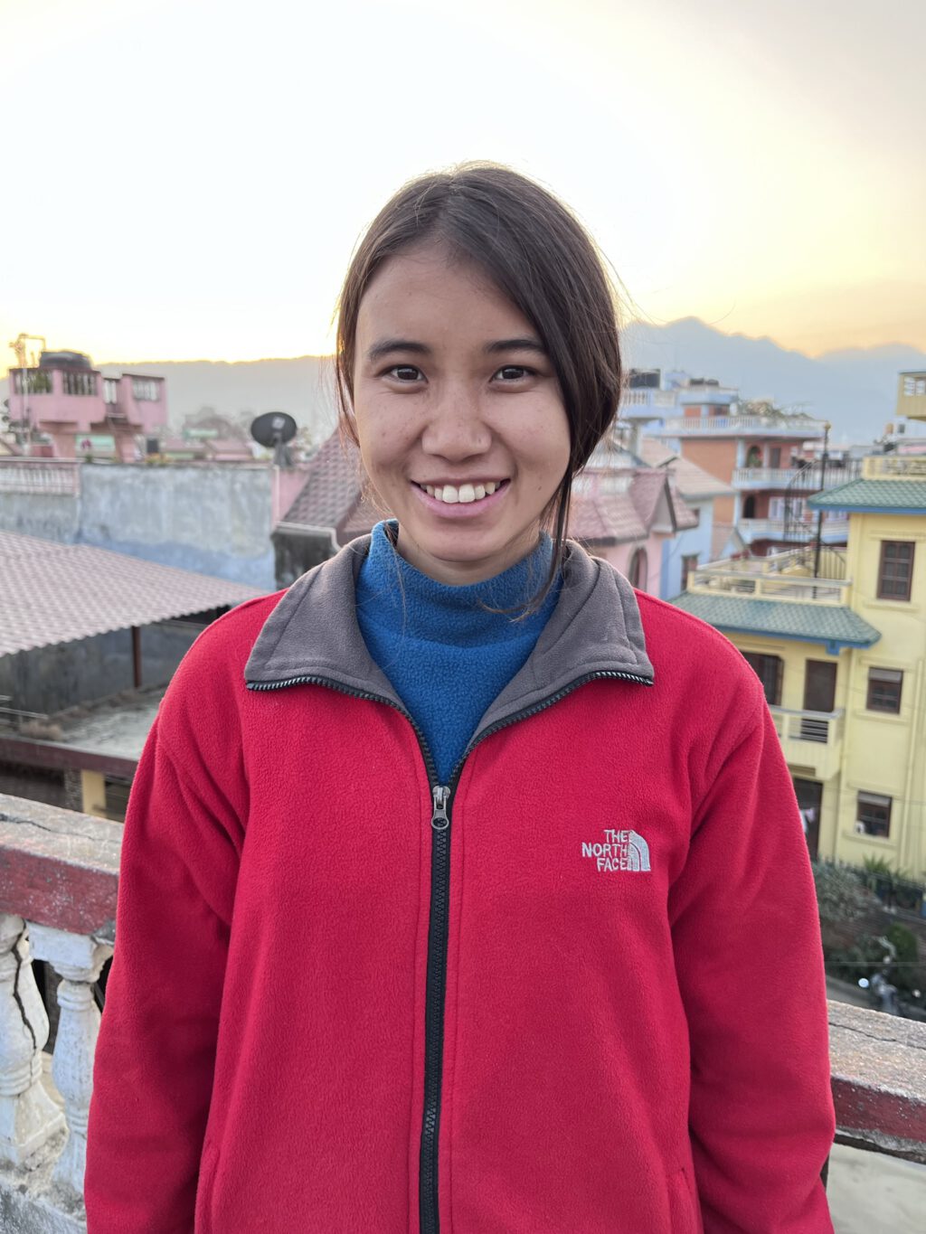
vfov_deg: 67.3
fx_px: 927
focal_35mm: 26
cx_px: 463
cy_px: 617
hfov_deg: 53.1
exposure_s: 1/164
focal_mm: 5.1
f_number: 1.6
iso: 50
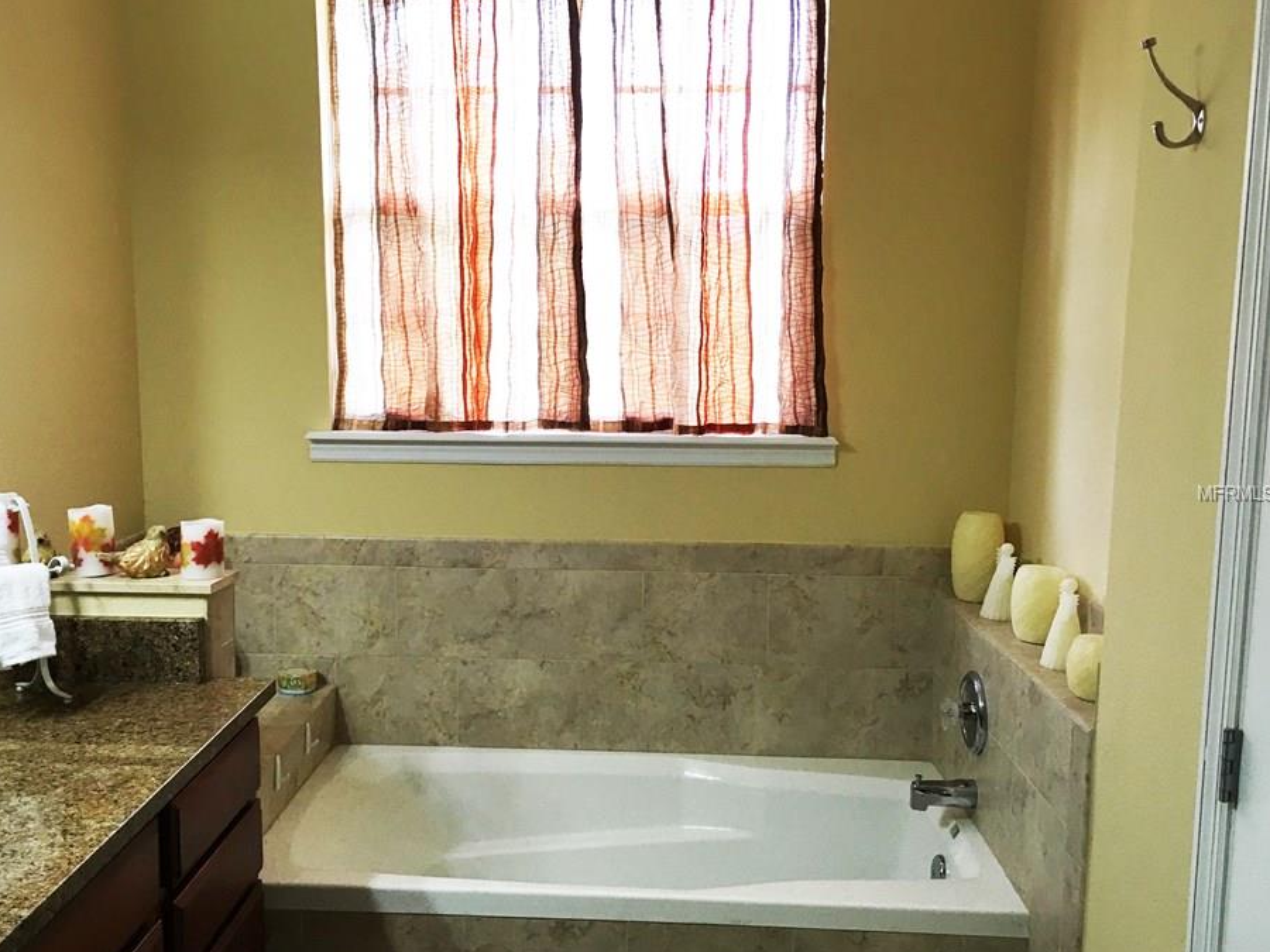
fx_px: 1211
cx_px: 560
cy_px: 494
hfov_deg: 55.2
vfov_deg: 42.9
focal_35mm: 33
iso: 40
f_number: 2.2
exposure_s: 1/30
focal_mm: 4.15
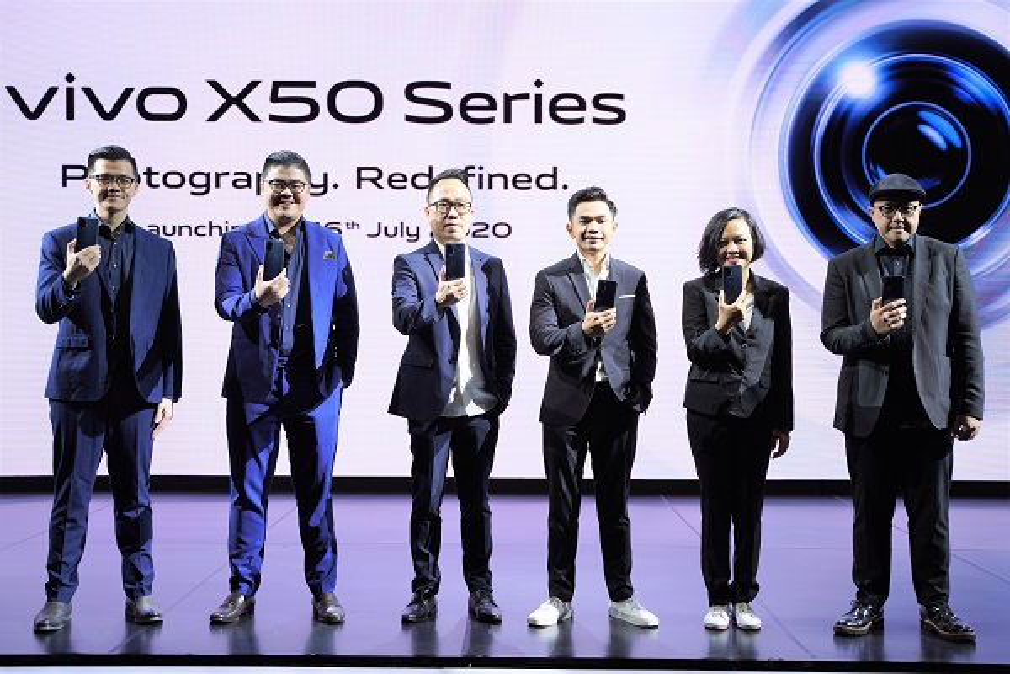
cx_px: 505
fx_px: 1290
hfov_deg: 42.7
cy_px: 337
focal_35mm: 46
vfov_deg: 29.2
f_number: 2.8
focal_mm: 46
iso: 200
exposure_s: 1/100
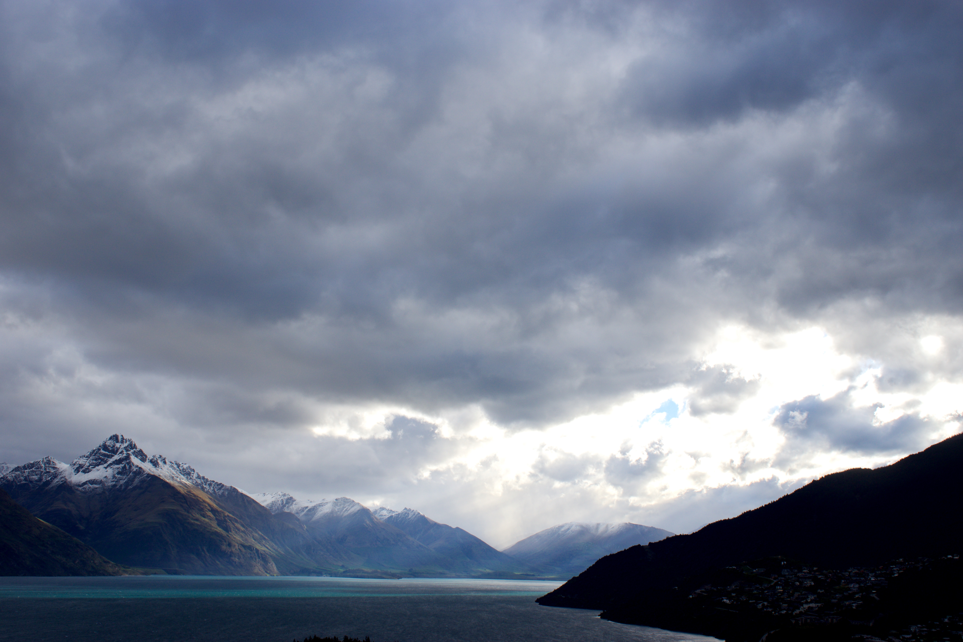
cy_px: 321
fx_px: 1204
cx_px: 482
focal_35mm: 45
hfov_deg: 43.6
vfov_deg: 29.9
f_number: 14
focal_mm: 30
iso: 100
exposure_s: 1/200
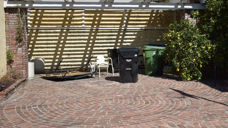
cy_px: 49
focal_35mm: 49
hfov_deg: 41.8
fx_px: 296
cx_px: 144
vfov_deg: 24.4
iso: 100
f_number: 4
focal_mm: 24
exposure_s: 1/1000
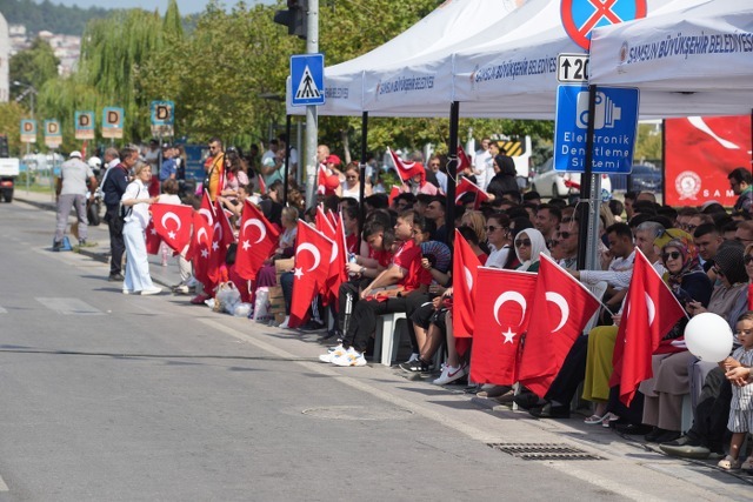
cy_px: 251
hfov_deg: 15.8
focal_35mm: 130
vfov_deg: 10.6
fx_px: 2720
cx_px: 376
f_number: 6.3
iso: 100
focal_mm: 130
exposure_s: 1/400
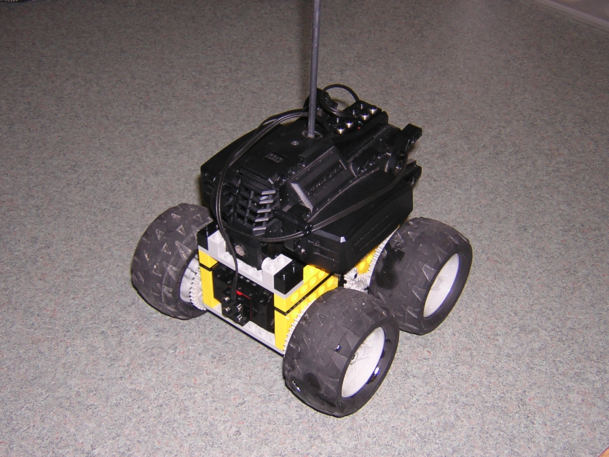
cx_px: 304
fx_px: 897
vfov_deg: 28.6
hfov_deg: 37.5
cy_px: 228
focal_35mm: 51
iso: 100
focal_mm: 6.6
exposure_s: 1/60.1
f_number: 3.1
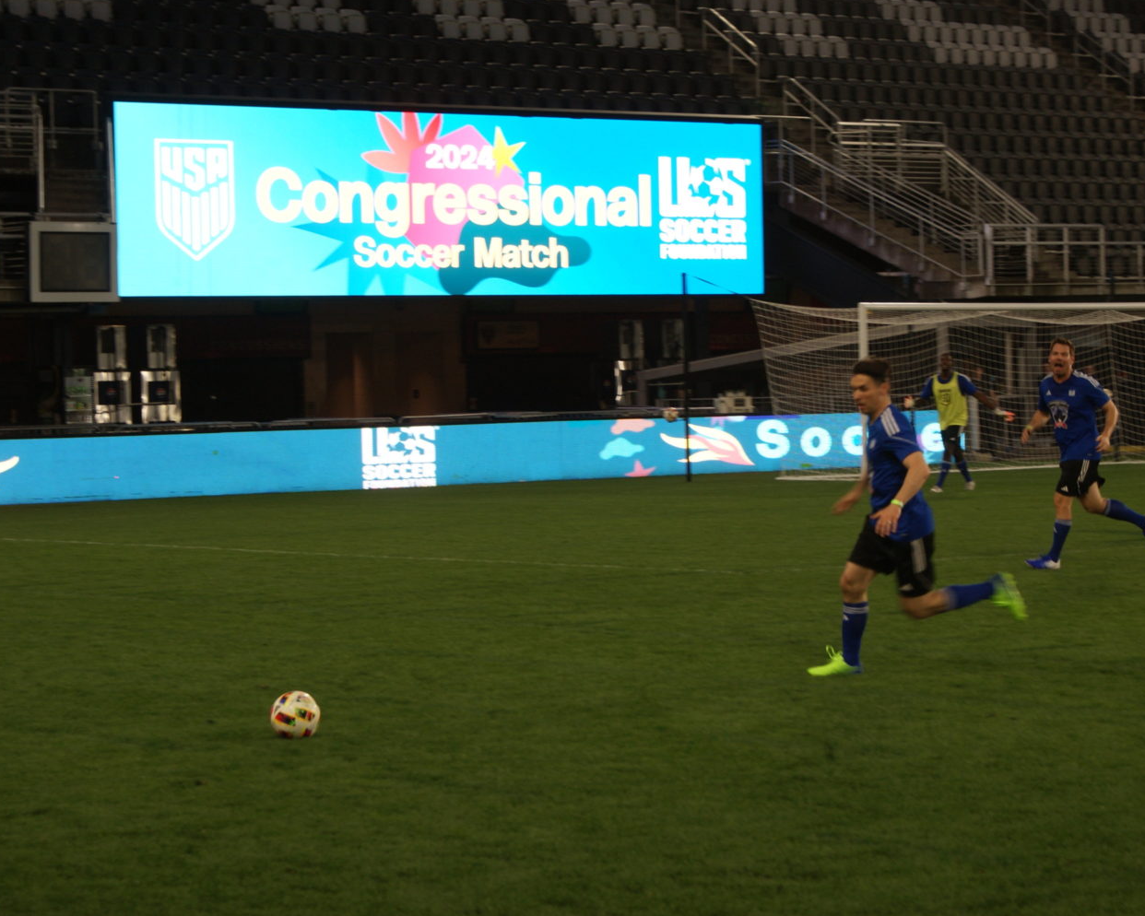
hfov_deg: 18.8
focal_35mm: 102
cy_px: 457
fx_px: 3457
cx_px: 564
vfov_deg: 15.1
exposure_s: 1/100
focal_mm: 60
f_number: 5.6
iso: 125
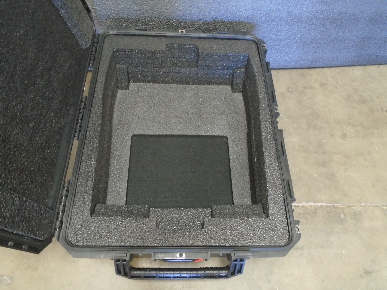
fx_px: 291
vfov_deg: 53.1
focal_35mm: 26
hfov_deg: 67.3
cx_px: 194
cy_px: 145
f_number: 3.2
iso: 400
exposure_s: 1/10
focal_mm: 4.6
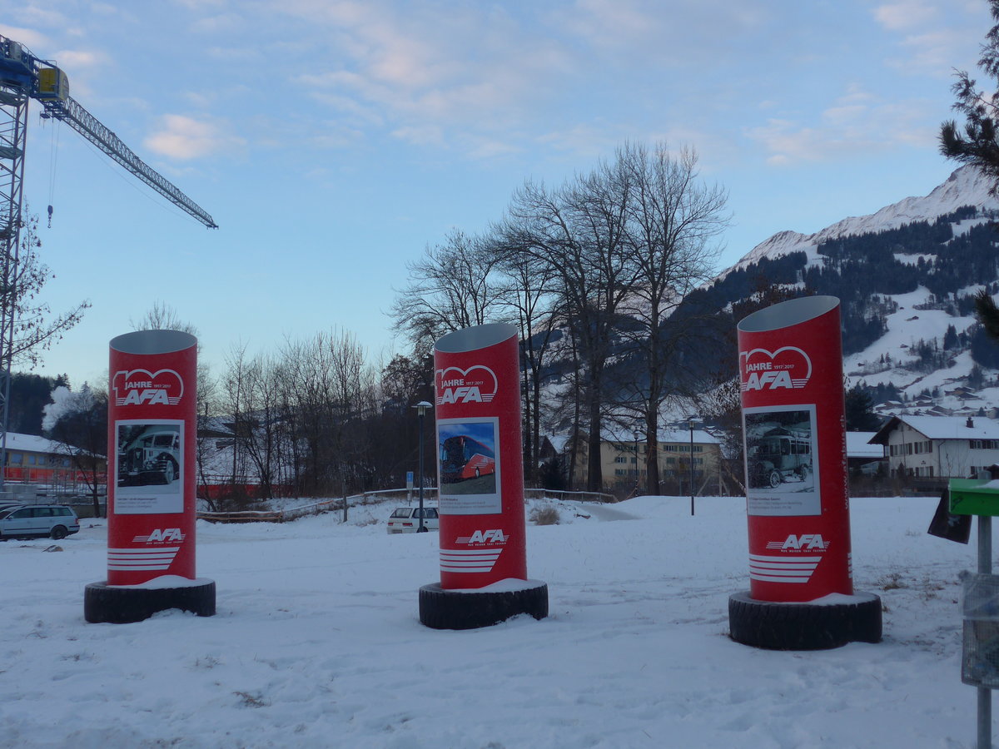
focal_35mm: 39
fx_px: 1126
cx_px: 500
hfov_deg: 47.9
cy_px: 374
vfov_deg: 36.8
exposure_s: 1/200
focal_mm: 8
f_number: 2.8
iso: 80
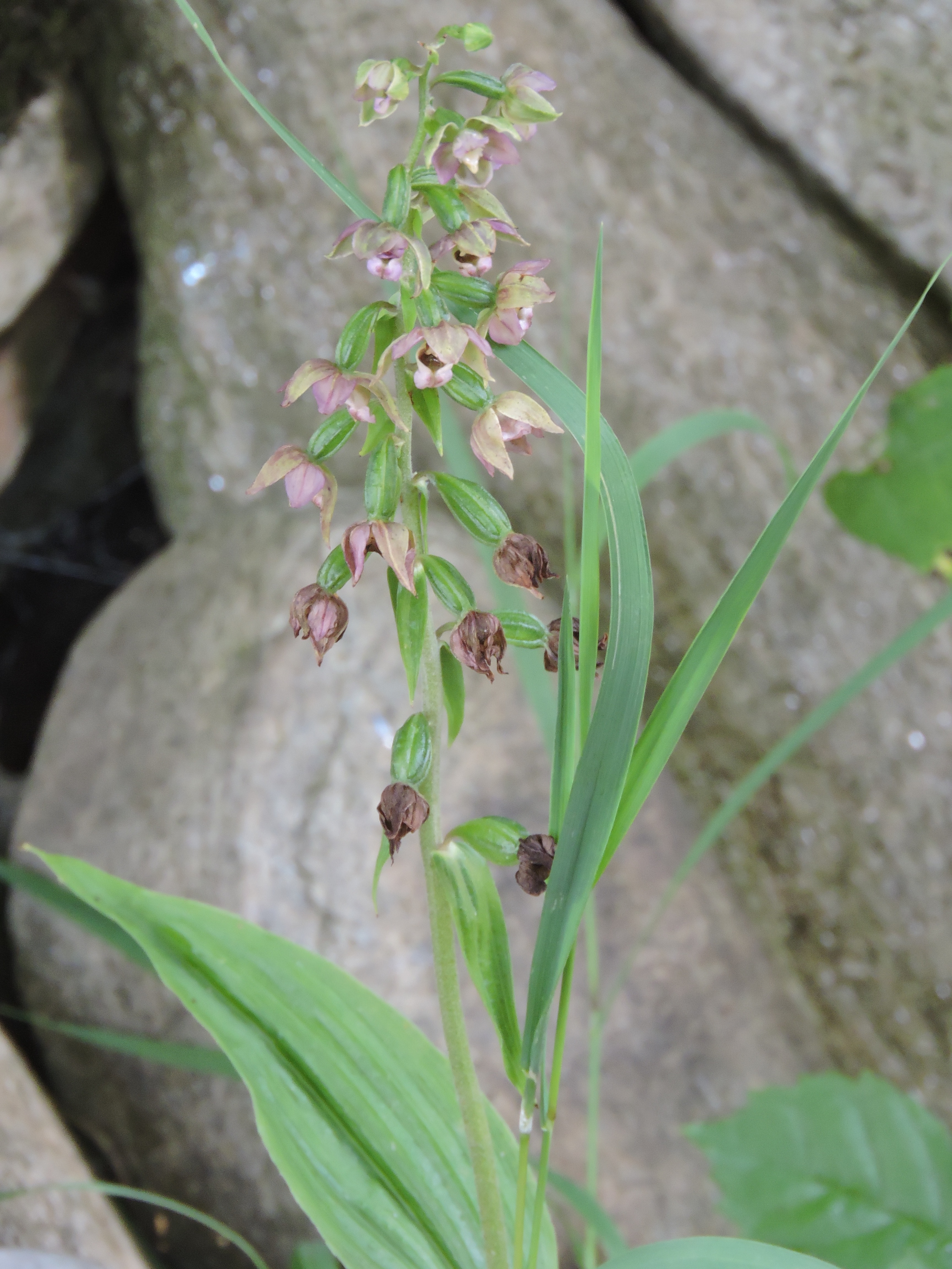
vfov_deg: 4.0
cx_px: 476
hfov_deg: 3.0
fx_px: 18334
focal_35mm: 500
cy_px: 634
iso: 500
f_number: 5.6
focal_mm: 89.6
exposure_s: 1/60
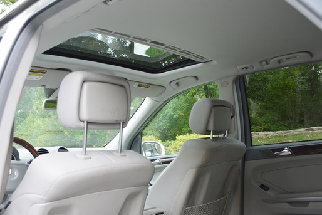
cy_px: 120
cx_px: 155
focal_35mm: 35
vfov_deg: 37.8
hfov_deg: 54.4
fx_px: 313
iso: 360
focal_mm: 20
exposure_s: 1/125
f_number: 5.6
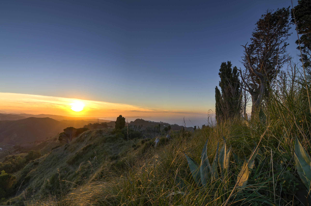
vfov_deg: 71.8
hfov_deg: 95.1
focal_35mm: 16
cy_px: 103
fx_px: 142
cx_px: 156
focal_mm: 11
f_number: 10
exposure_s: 1/40
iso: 100
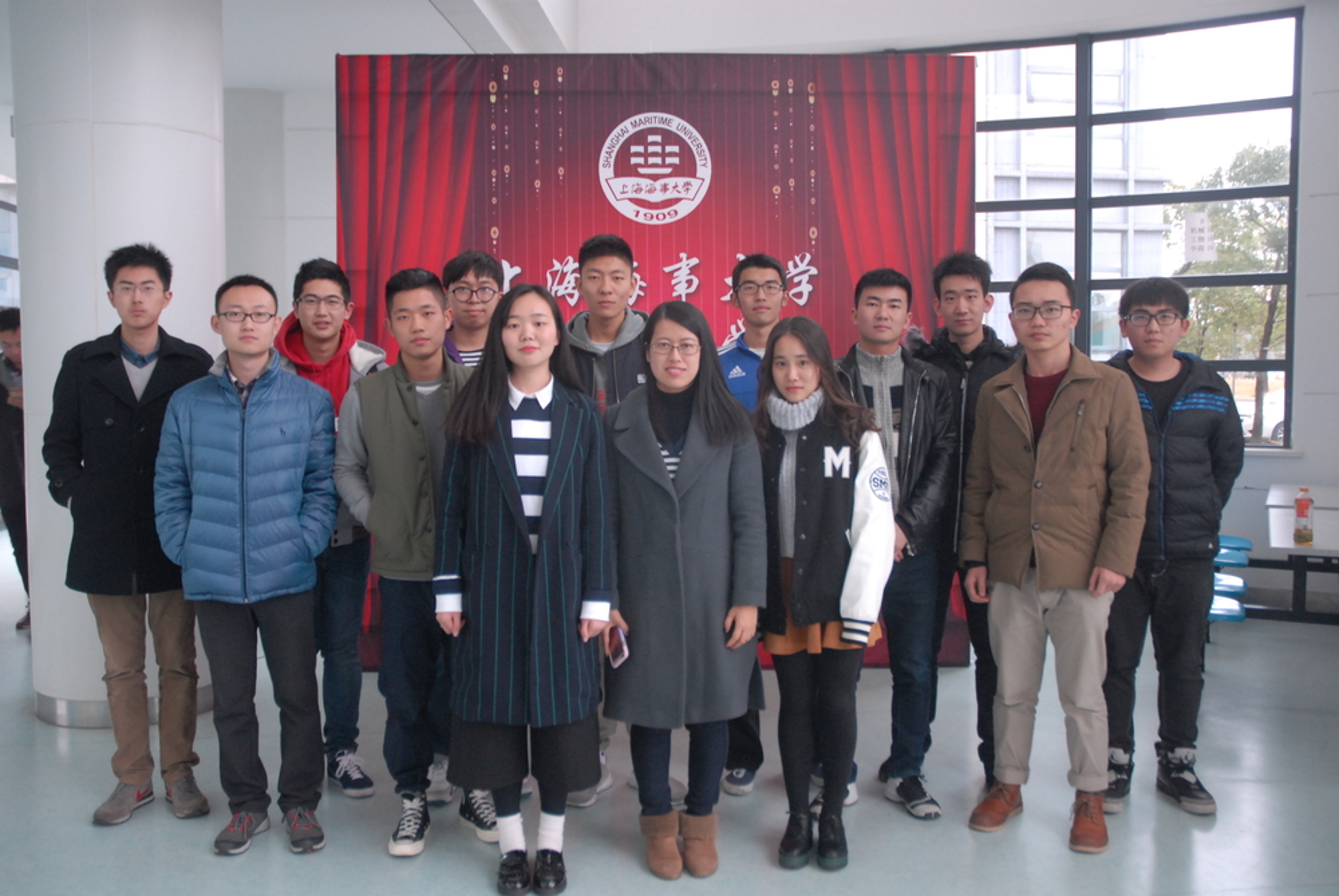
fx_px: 1229
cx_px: 670
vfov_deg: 40.1
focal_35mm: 33
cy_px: 448
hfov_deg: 57.2
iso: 500
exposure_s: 1/20
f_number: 3.5
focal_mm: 22
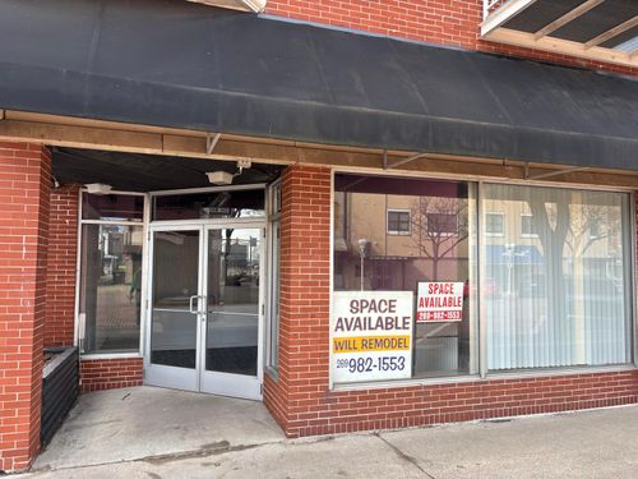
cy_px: 240
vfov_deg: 53.1
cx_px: 319
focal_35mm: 26
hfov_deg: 67.3
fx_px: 479
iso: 50
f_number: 1.6
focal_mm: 5.96
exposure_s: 1/423
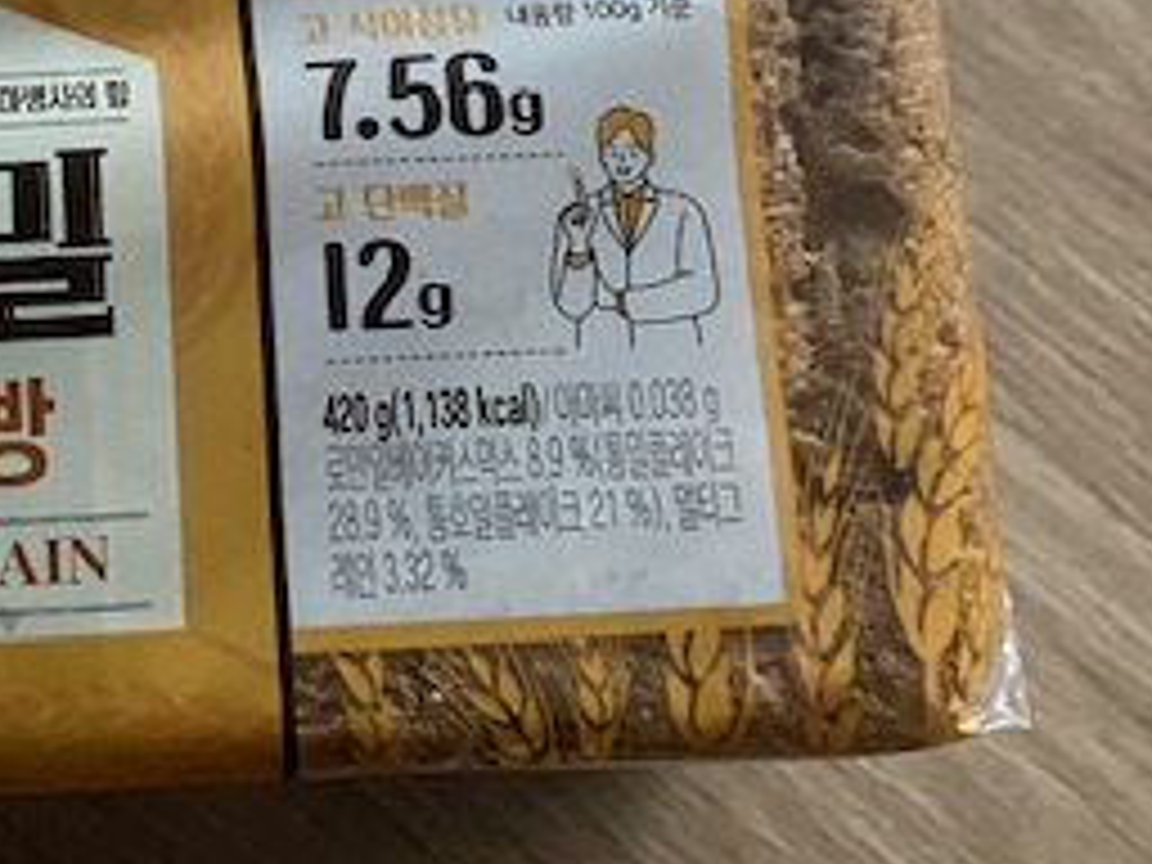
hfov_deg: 28.6
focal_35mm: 65
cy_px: 86
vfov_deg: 22.1
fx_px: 2163
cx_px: 108
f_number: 1.8
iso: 800
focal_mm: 4.25
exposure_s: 1/30
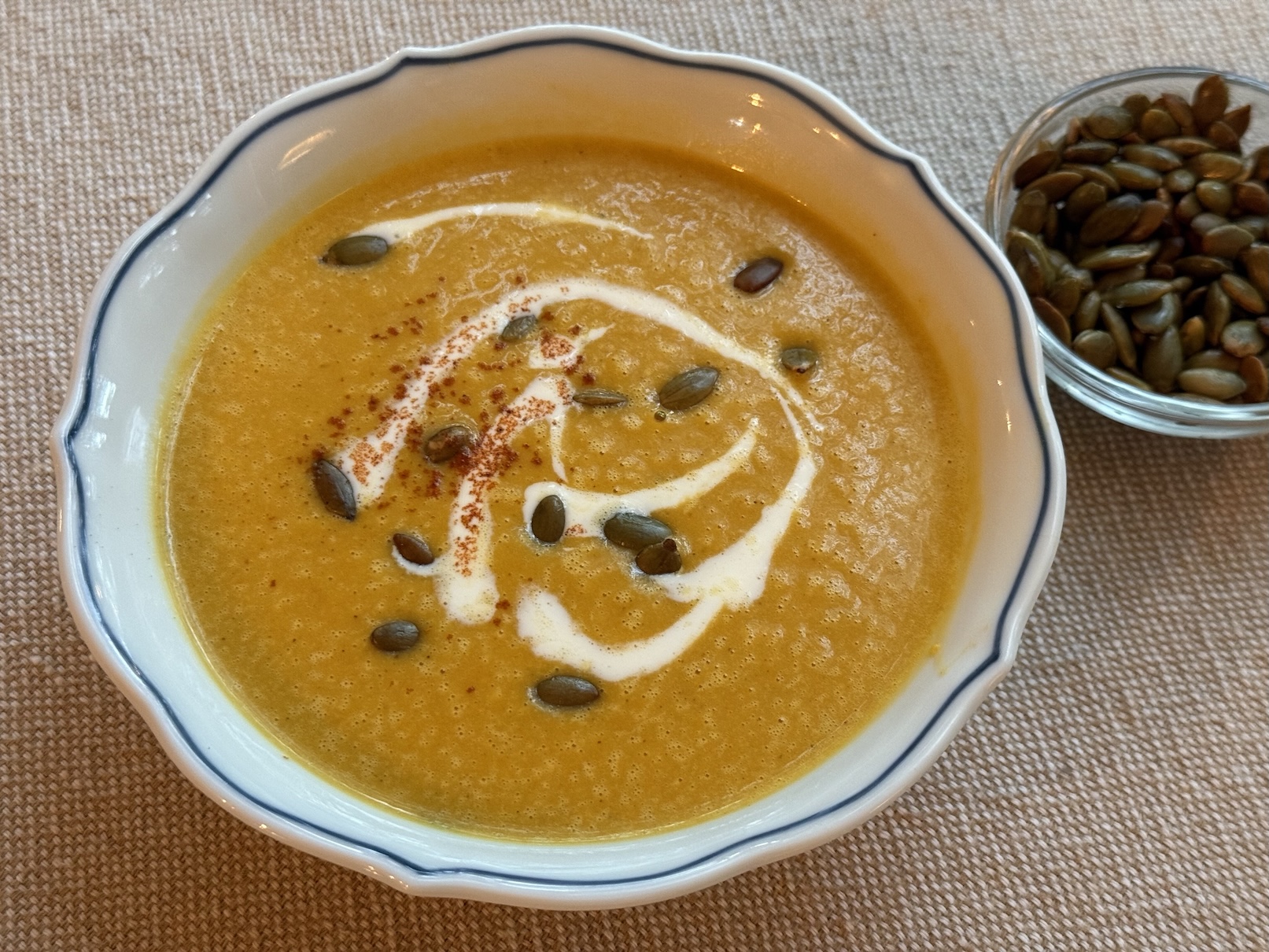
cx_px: 634
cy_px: 476
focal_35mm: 48
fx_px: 1760
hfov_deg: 39.7
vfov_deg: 30.3
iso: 160
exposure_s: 1/60
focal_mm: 6.76
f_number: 1.78
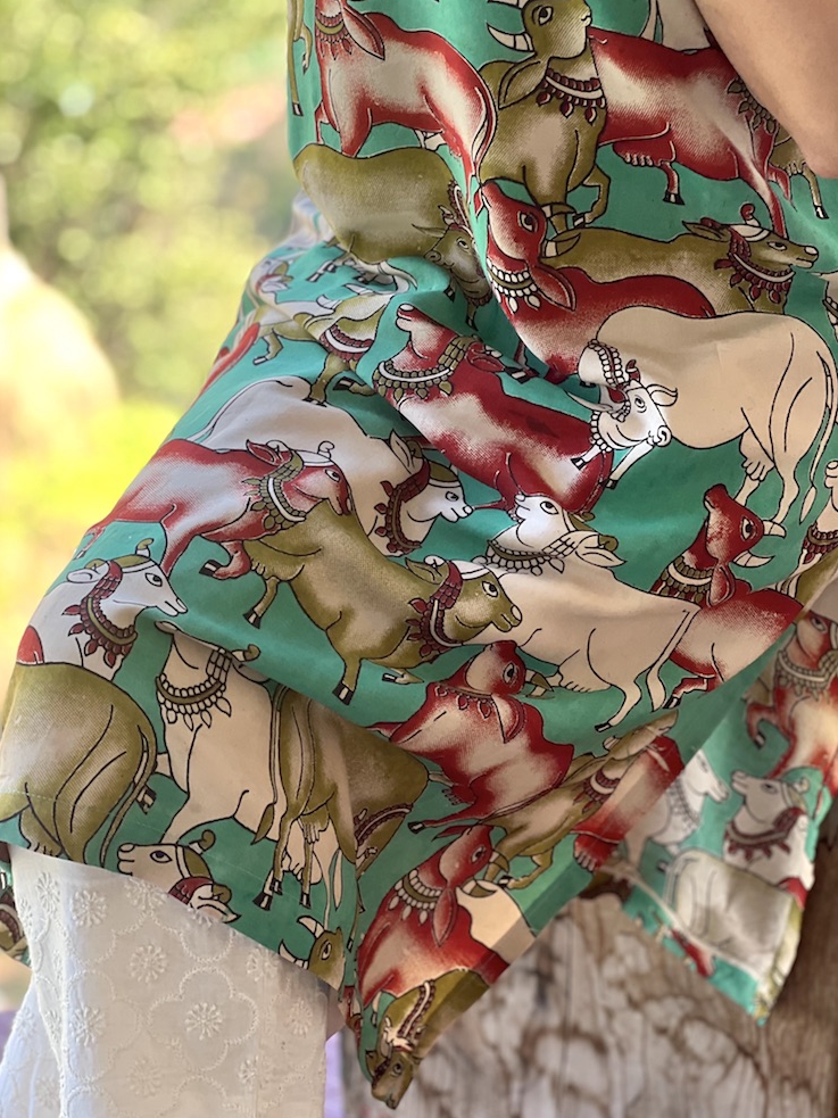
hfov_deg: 18.9
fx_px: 2518
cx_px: 414
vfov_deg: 25.0
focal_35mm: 78
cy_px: 558
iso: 80
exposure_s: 1/121
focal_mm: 9
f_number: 2.8
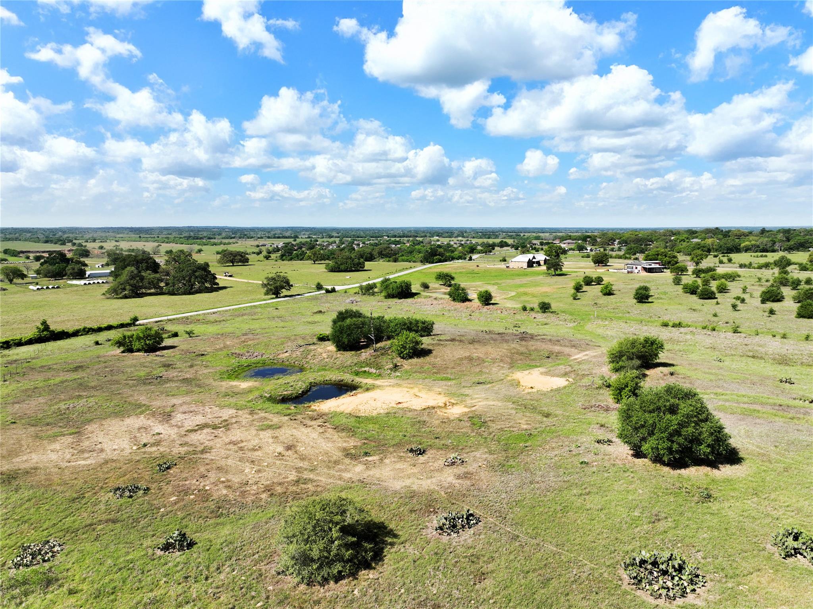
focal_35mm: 24
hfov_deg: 71.6
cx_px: 406
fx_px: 563
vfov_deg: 56.8
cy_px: 304
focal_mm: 12.29
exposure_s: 1/2500
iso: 100
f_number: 2.8
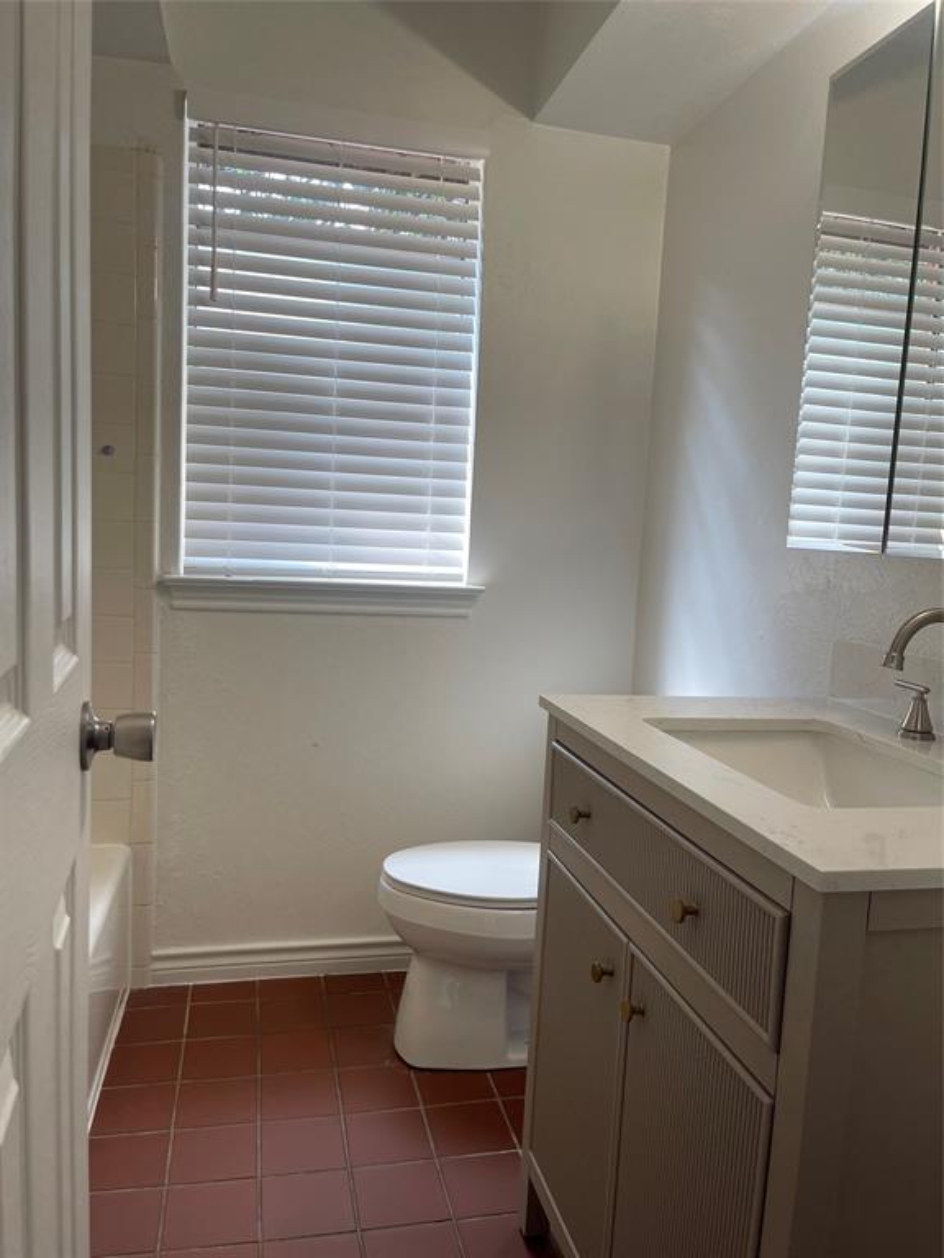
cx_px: 472
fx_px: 909
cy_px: 629
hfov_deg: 54.9
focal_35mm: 25
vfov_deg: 69.4
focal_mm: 5.1
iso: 40
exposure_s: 1/120
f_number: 1.6
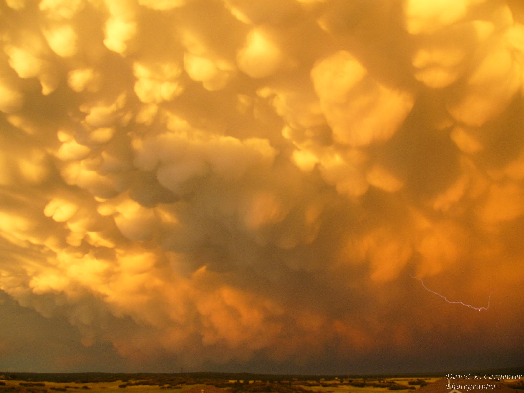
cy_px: 196
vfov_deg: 39.7
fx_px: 545
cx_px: 262
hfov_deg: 51.4
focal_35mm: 36
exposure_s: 1/80
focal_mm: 6
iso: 50
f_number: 2.8
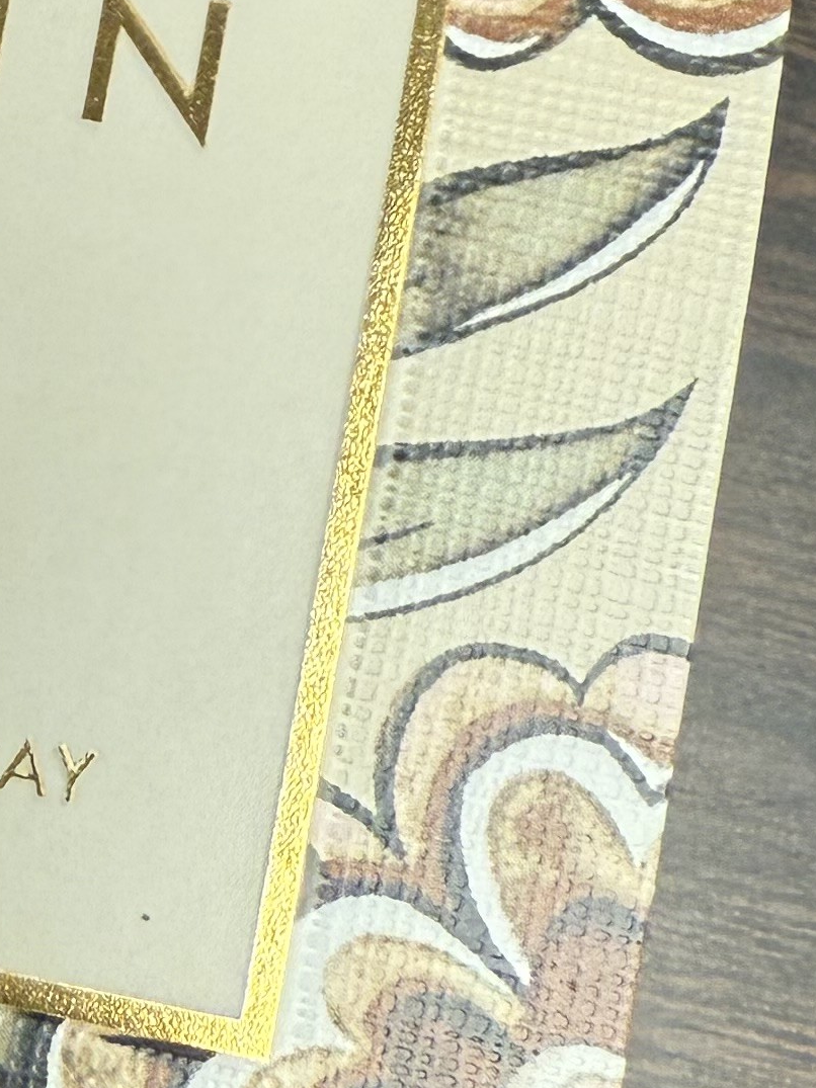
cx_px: -168
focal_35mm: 90
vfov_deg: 21.7
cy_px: 418
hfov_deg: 15.8
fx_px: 2829
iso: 125
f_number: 2.2
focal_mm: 2.22
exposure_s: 1/126
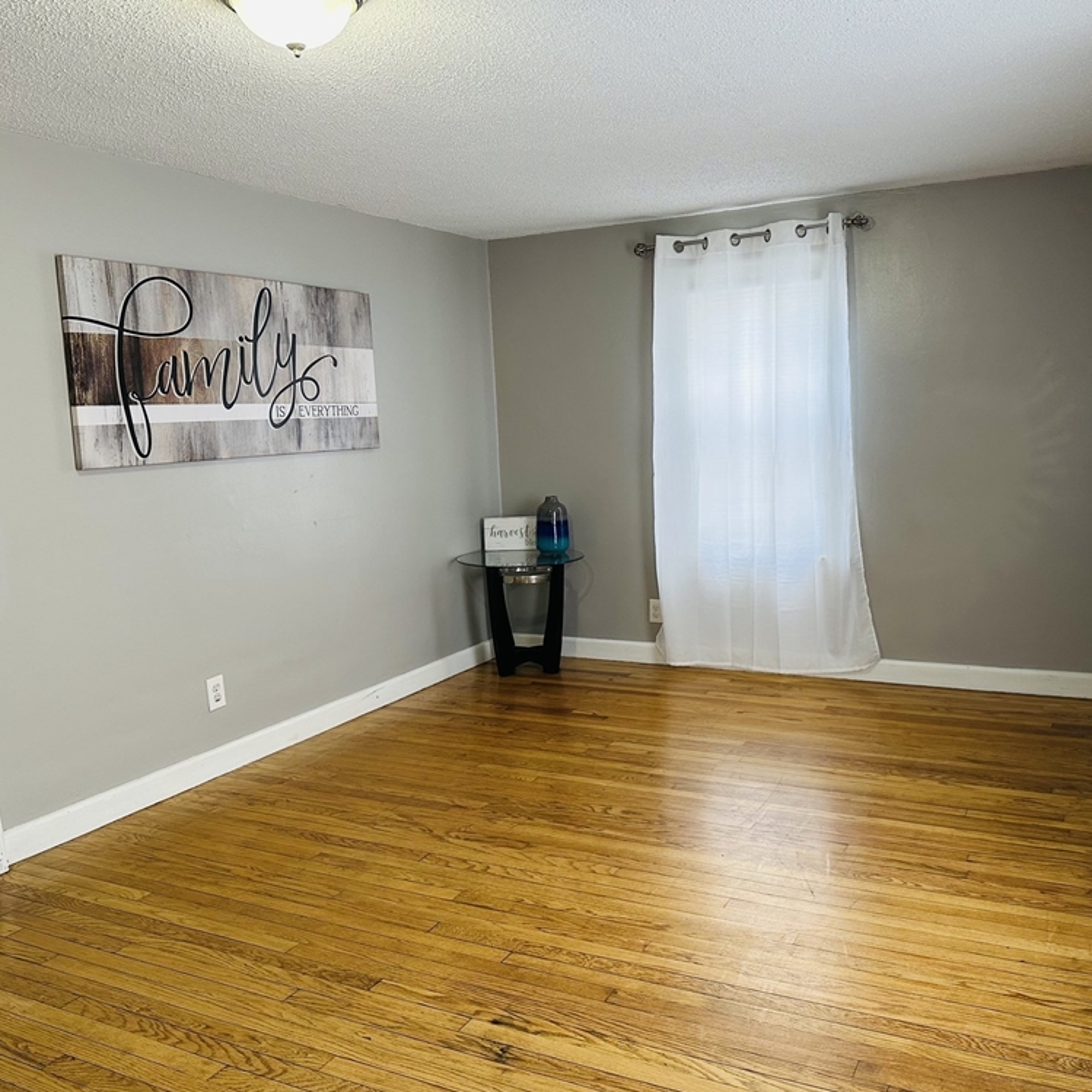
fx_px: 1035
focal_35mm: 29
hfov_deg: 55.5
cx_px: 608
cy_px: 547
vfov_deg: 55.6
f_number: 1.78
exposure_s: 1/120
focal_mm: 6.86
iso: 200
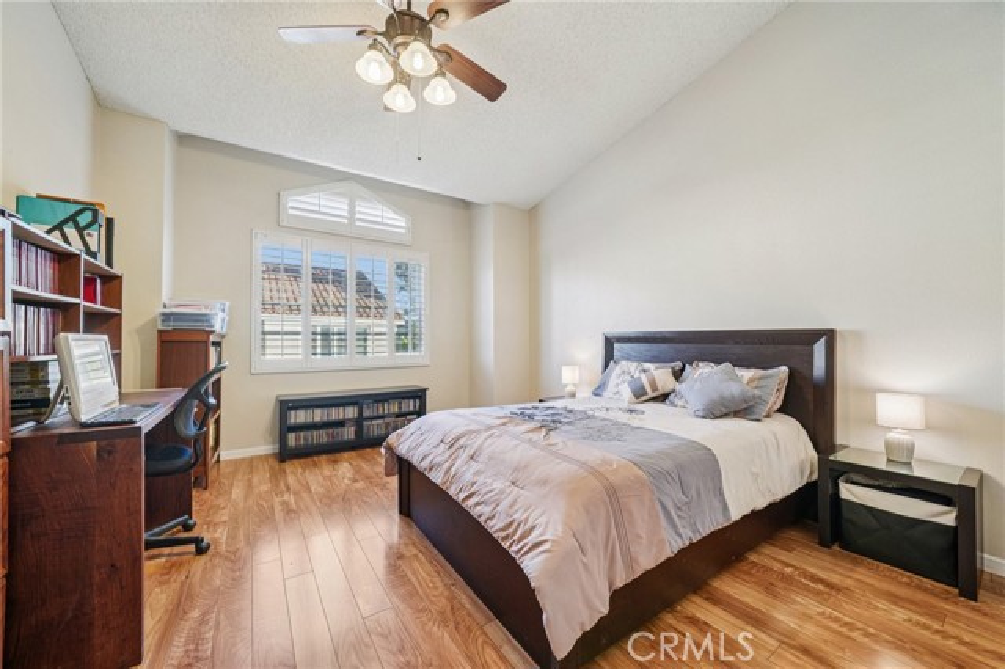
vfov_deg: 85.4
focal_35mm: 13
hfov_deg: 108.4
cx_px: 502
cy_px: 334
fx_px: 363
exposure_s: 1/15
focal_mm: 13
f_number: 8
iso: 400
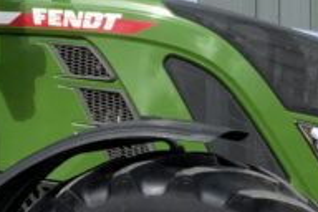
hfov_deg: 12.6
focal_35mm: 161
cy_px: 106
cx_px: 18
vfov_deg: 8.5
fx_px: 1422
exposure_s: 1/1490
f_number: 1.8
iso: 16
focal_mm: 3
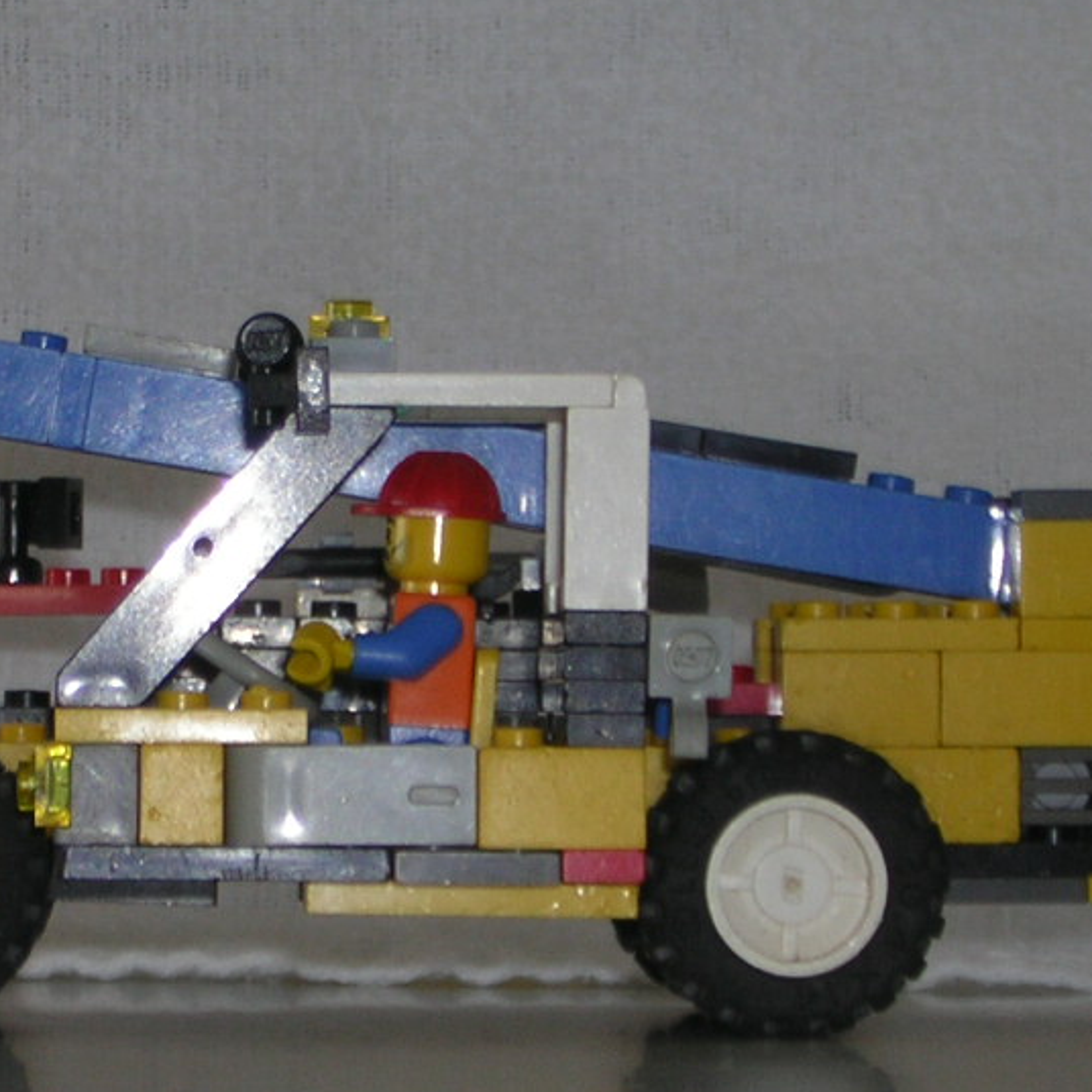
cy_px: 691
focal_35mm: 169
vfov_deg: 10.3
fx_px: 6032
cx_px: 308
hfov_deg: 10.3
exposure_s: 1/60.1
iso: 50
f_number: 4.5
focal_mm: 13.1
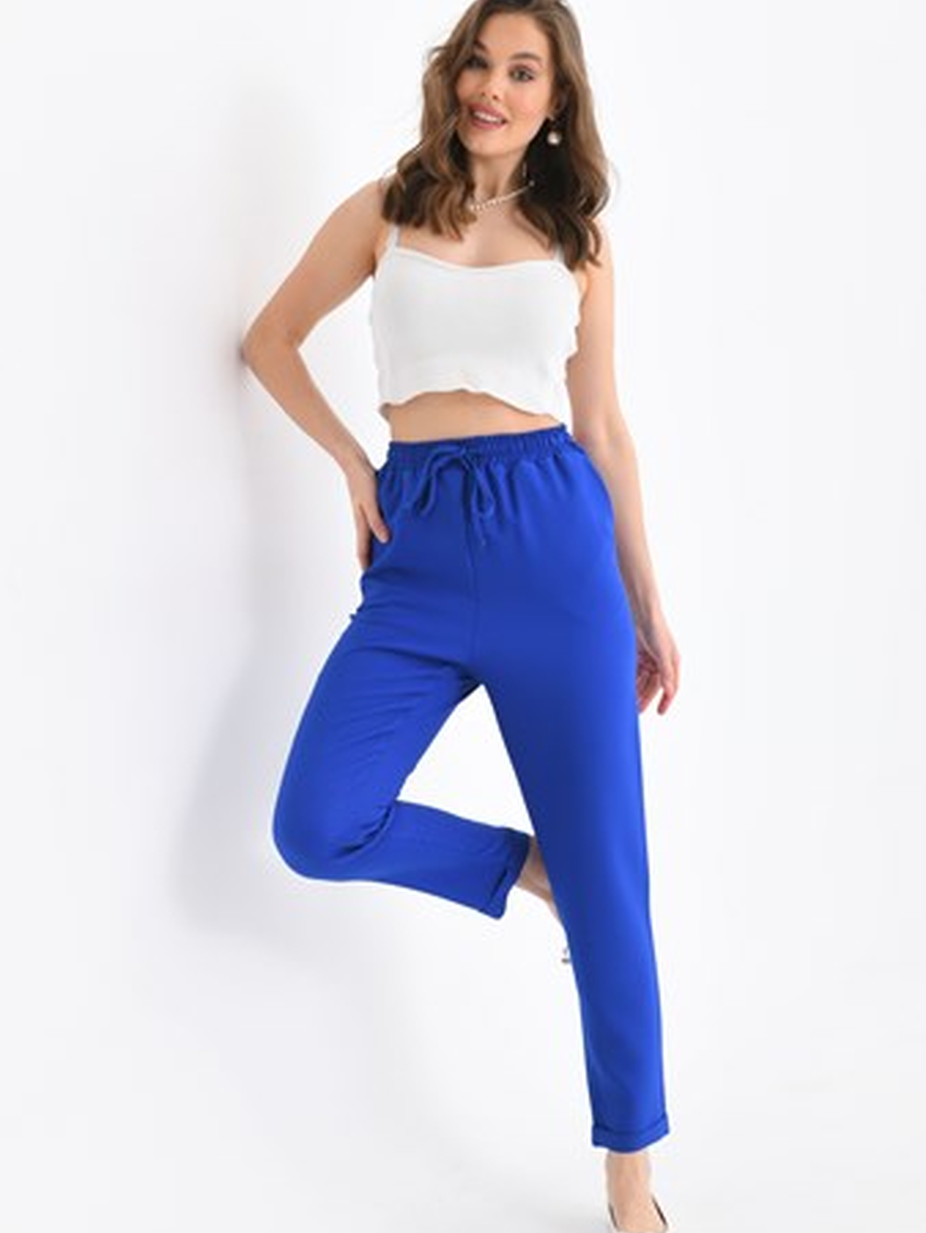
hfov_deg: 26.1
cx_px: 499
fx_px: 1995
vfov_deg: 34.3
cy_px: 647
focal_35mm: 56
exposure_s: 1/125
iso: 160
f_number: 6.3
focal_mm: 46
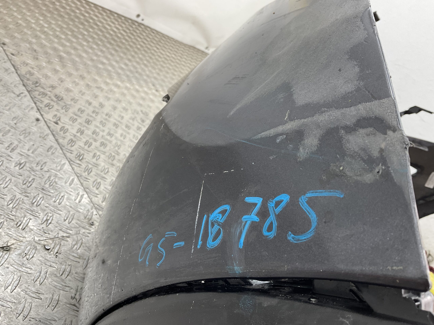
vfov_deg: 48.2
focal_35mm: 29
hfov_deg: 61.7
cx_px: 217
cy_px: 162
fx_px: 364
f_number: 1.8
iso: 50
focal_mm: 3
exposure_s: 1/100
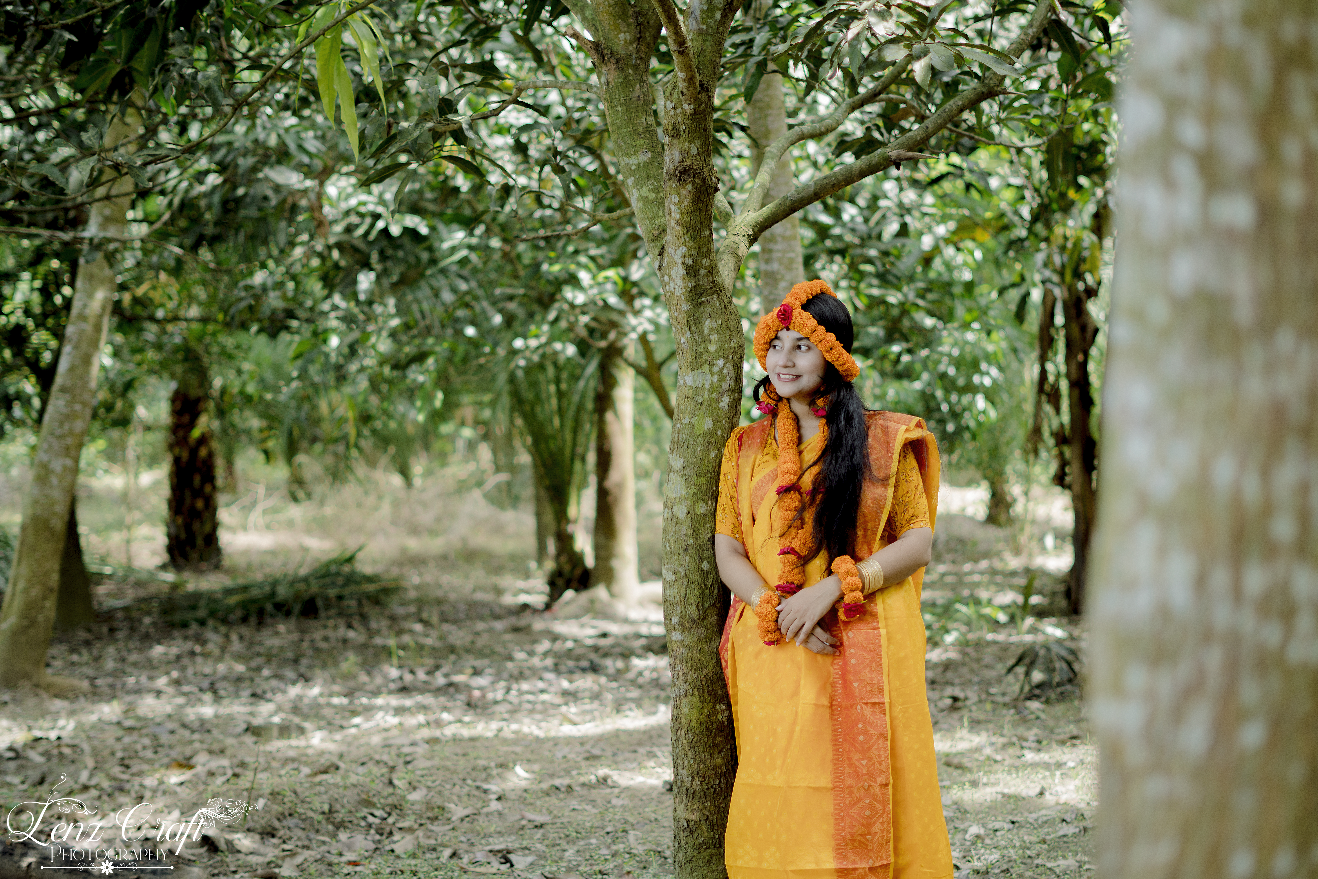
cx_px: 659
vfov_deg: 18.2
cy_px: 440
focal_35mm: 75
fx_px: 2746
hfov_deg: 27.0
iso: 100
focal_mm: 50
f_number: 1.8
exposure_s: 1/200
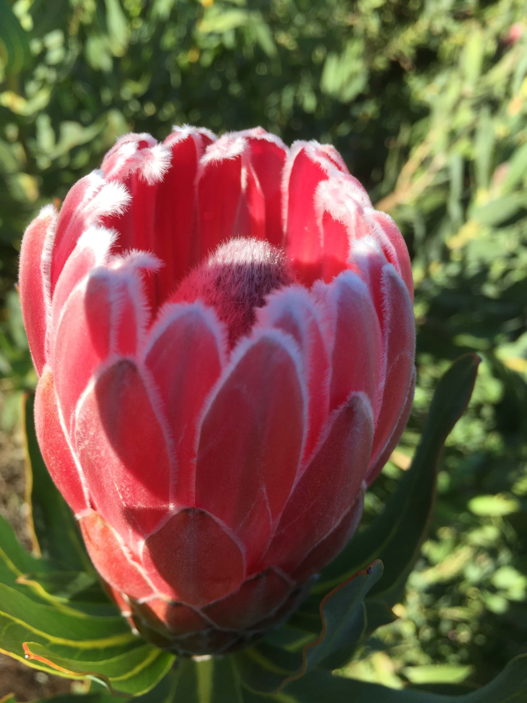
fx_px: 589
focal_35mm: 29
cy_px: 352
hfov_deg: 48.2
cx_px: 264
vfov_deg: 61.7
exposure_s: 1/942
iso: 32
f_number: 2.2
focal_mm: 4.15
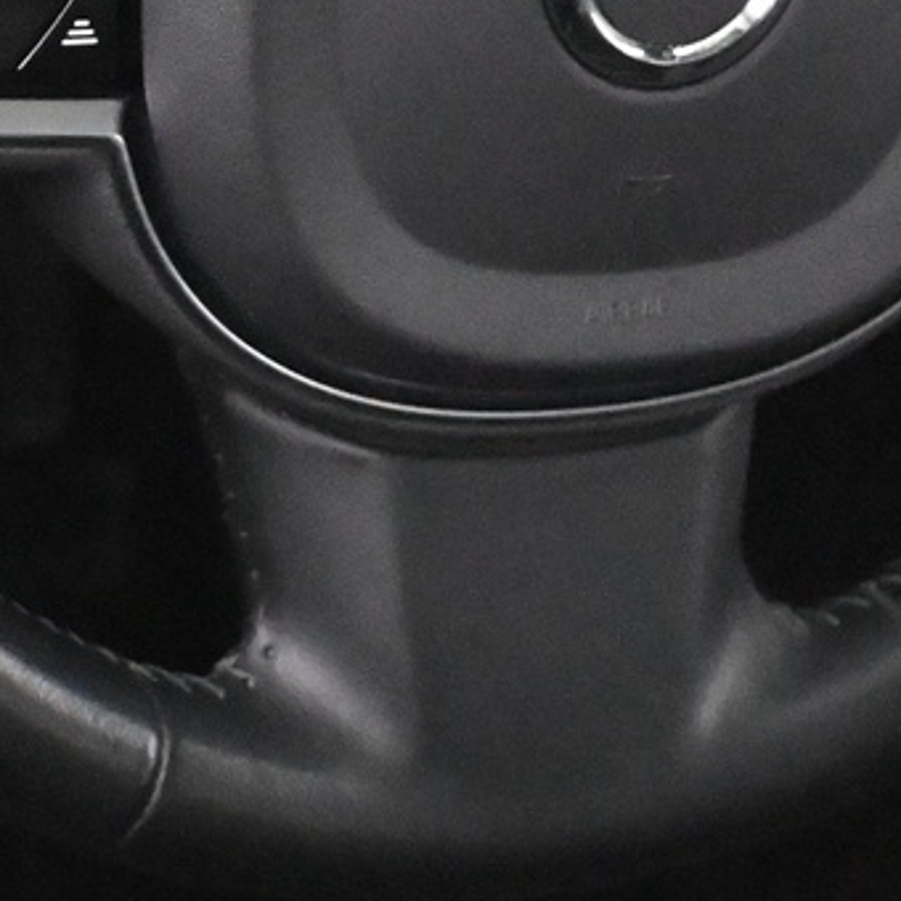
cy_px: -215
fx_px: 4918
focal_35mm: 167
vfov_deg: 10.3
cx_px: 535
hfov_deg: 10.5
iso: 12800
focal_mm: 27.5
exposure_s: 1/50
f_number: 4.5
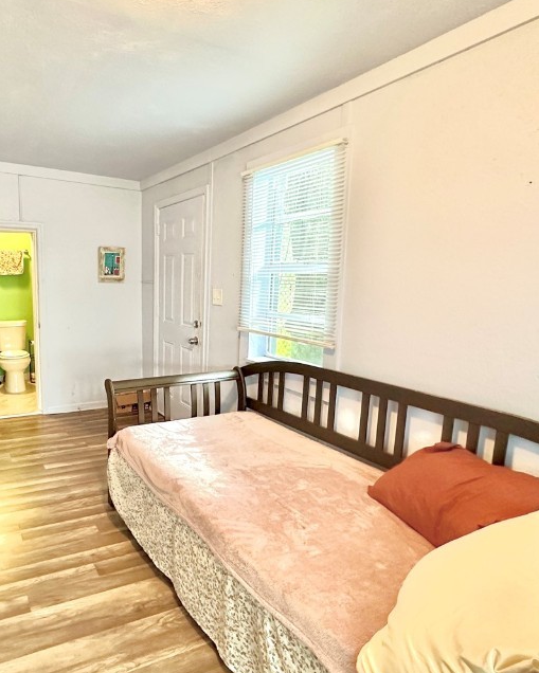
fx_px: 439
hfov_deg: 59.7
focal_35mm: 22
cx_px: 134
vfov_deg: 75.0
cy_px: 341
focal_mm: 2.22
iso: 320
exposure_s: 1/60
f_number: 2.2
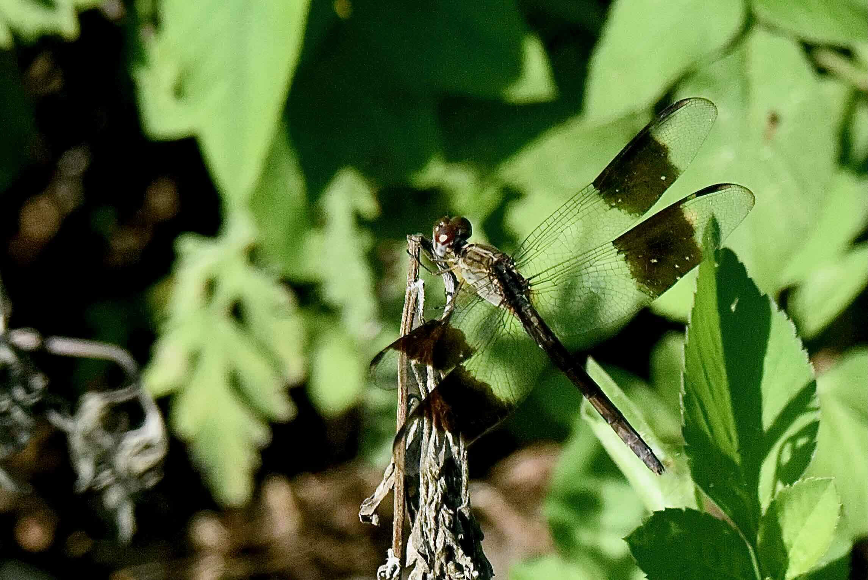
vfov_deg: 3.1
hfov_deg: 4.6
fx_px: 10853
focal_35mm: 450
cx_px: 434
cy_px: 290
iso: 6400
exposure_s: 1/4000
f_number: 11
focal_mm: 450
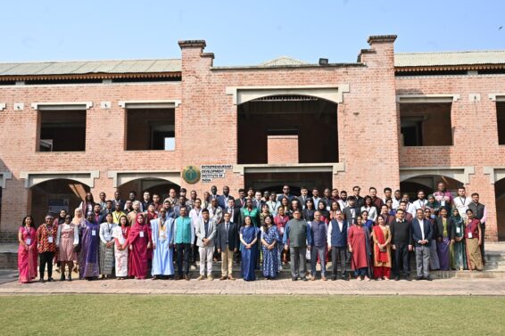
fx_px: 491
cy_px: 160
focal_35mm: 35
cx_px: 239
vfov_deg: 37.8
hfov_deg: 54.4
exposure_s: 1/200
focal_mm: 33
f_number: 8
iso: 100
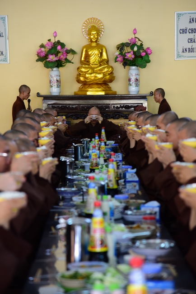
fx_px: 979
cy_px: 147
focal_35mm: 120
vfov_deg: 17.1
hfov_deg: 11.4
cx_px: 98
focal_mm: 120
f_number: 4.5
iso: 1250
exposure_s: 1/50
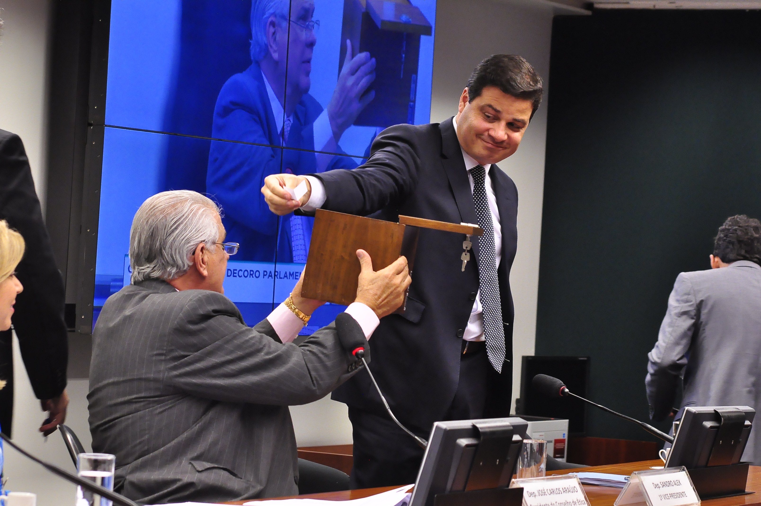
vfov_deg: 10.6
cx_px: 380
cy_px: 253
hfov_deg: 15.9
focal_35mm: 129
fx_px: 2724
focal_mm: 86
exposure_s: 1/90
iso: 1600
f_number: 6.7
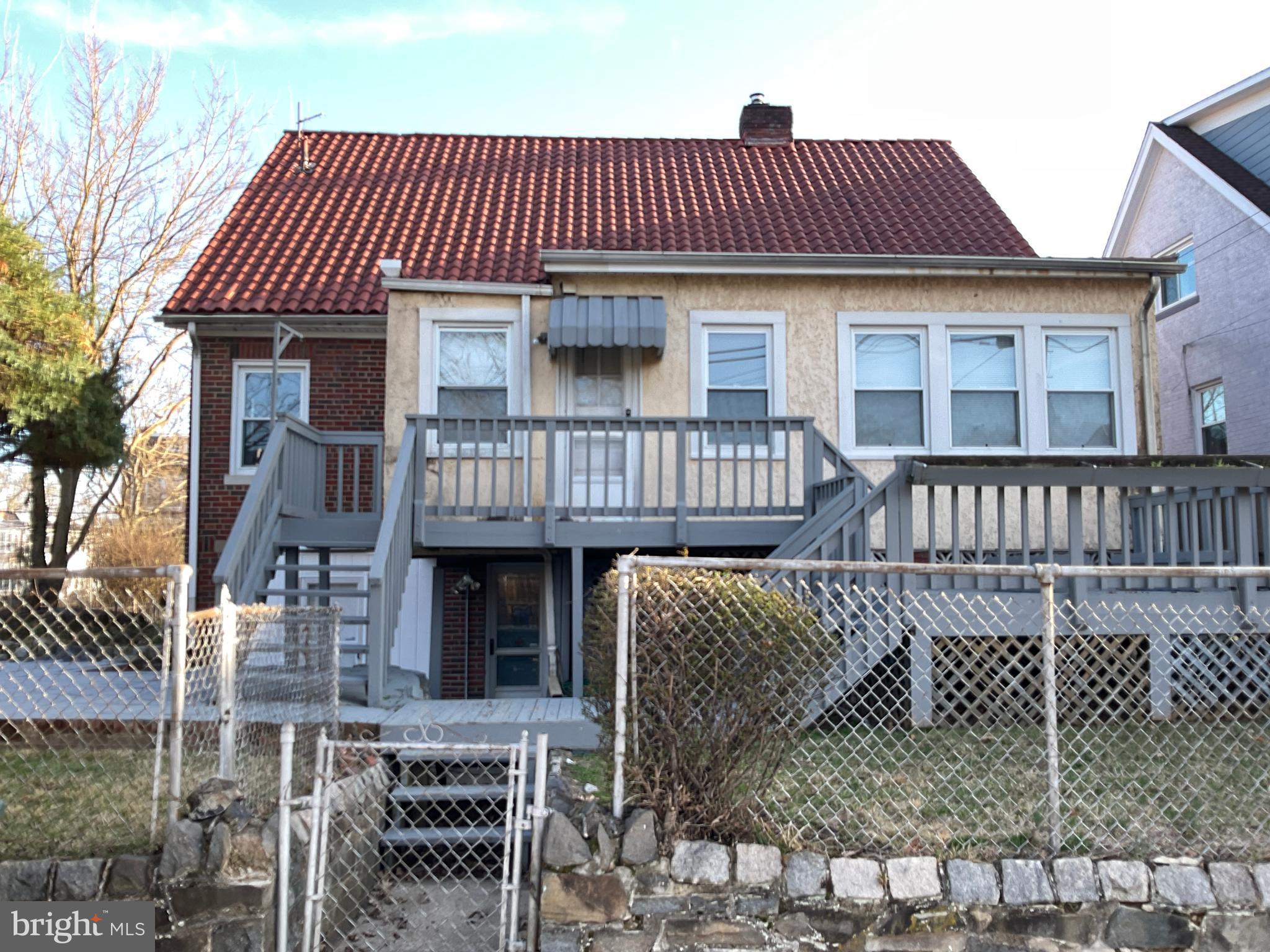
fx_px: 1064
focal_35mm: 29
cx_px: 635
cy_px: 476
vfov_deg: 48.2
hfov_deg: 61.7
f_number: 1.8
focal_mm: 3
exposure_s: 1/120
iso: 32
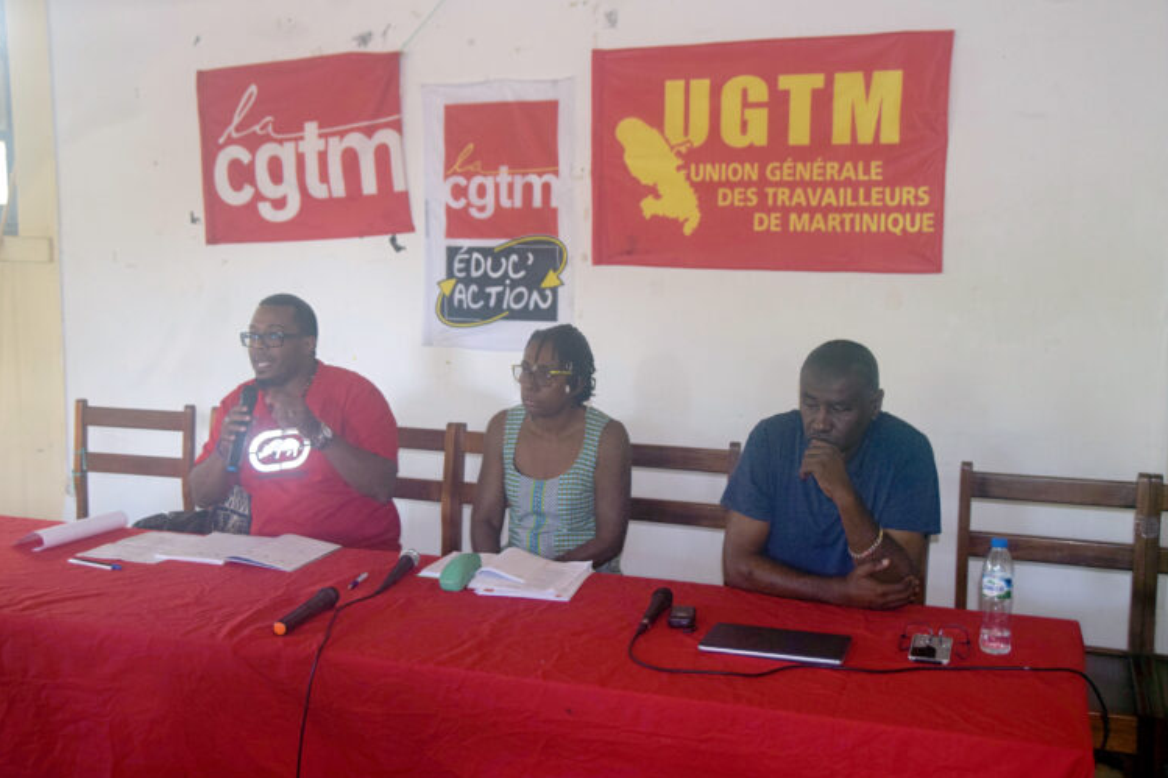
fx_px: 1297
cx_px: 571
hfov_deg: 48.5
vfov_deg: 33.4
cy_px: 385
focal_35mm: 40
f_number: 4
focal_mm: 26
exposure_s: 1/60
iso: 900
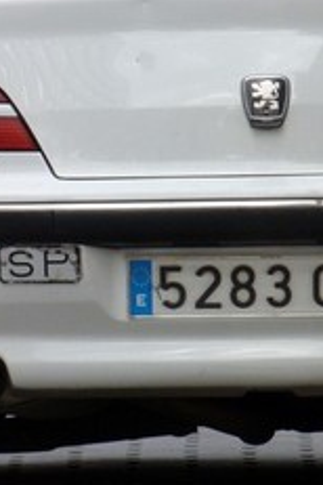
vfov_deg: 1.7
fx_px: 16351
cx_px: 44
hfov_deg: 1.1
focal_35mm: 1215
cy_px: 252
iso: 200
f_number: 5.2
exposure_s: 1/125
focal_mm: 108
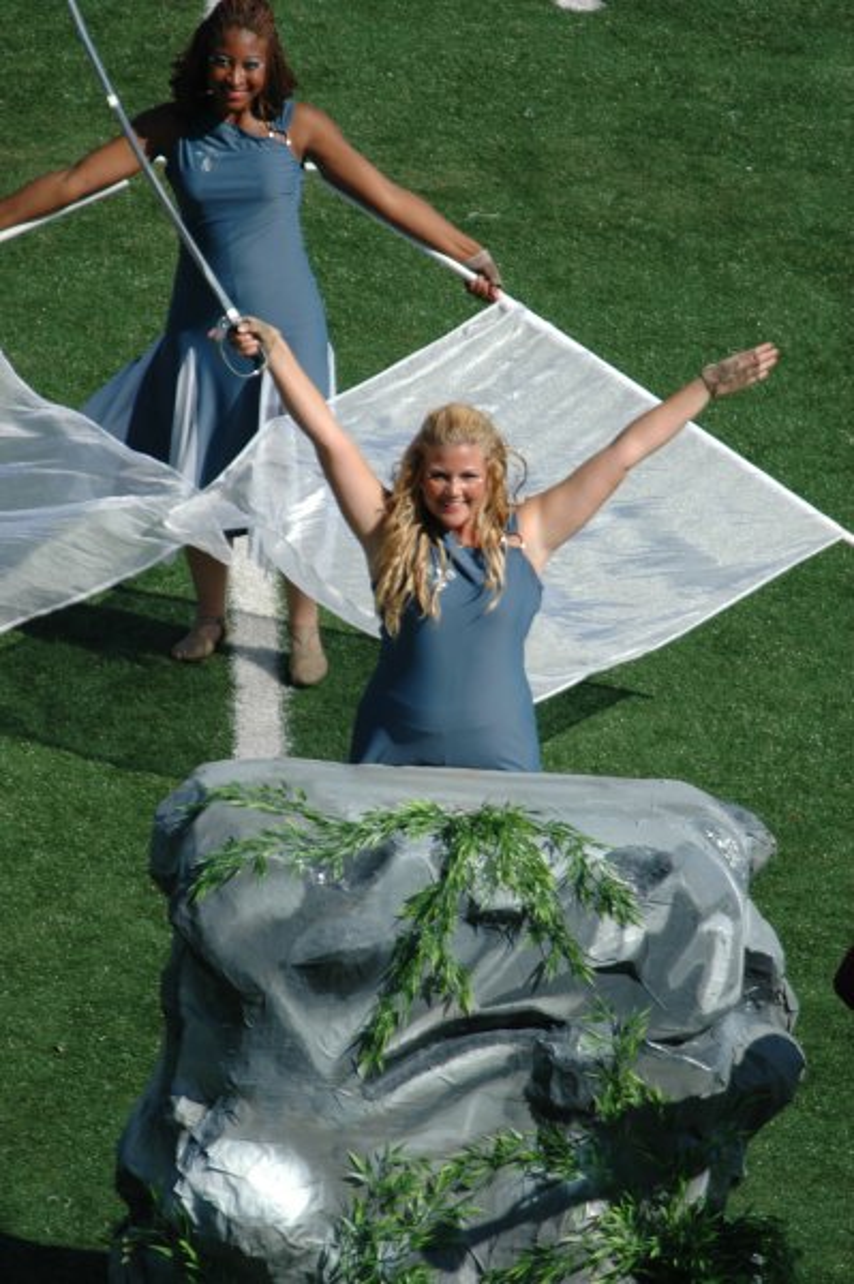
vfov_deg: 3.4
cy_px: 642
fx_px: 21385
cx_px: 427
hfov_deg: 2.3
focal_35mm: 600
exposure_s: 1/1000
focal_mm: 400
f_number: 5.6
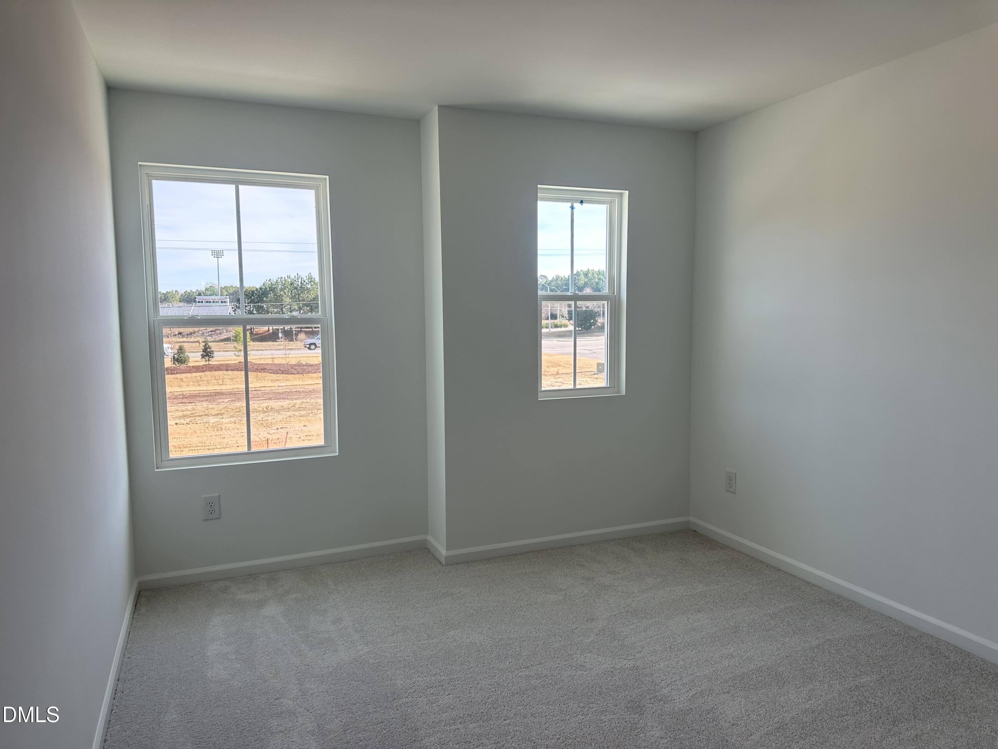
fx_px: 692
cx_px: 499
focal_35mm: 24
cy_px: 374
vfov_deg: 56.8
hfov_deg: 71.6
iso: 80
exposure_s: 1/361
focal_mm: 6.86
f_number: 1.78
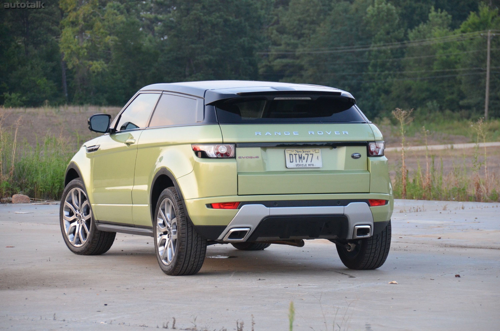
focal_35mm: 158
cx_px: 250
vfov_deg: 8.7
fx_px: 2183
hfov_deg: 13.1
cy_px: 166
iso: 1600
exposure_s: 1/320
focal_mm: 105
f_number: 5.3
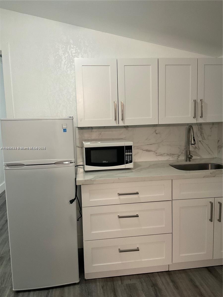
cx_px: 112
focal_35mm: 29
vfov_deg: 61.7
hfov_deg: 48.2
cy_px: 148
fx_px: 249
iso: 100
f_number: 1.8
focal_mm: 3
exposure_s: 1/60
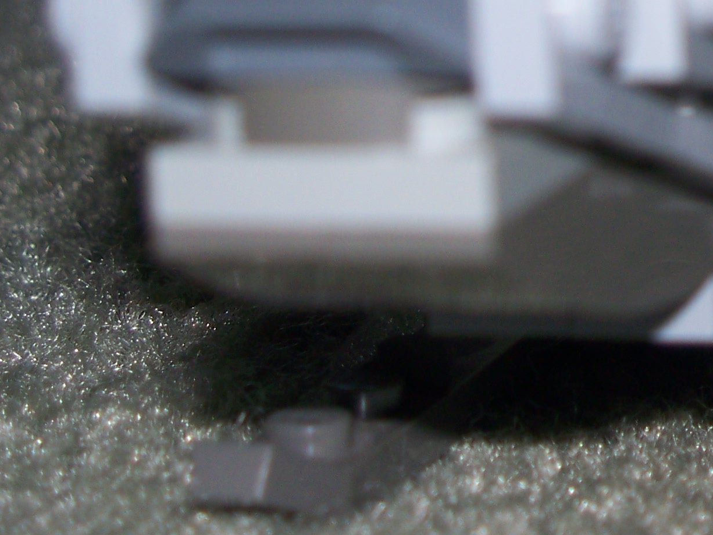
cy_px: -281
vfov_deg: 7.3
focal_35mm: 199
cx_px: 930
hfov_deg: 9.8
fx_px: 4100
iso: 64
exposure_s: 1/80
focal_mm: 12.89
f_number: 3.1
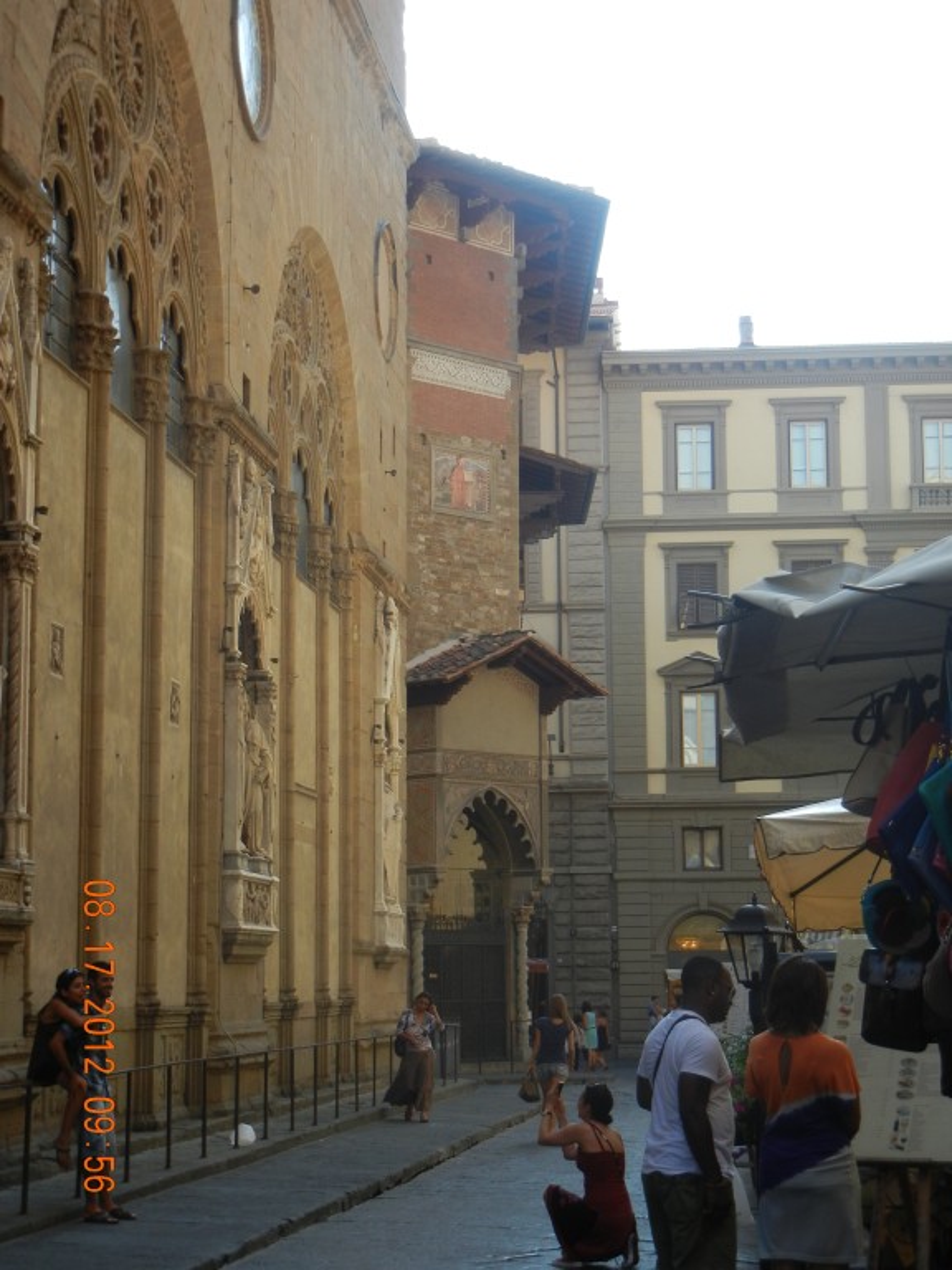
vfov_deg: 28.6
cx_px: 476
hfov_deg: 21.6
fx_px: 2493
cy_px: 635
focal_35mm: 68
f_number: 4.1
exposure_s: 1/264
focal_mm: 12.2
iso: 160
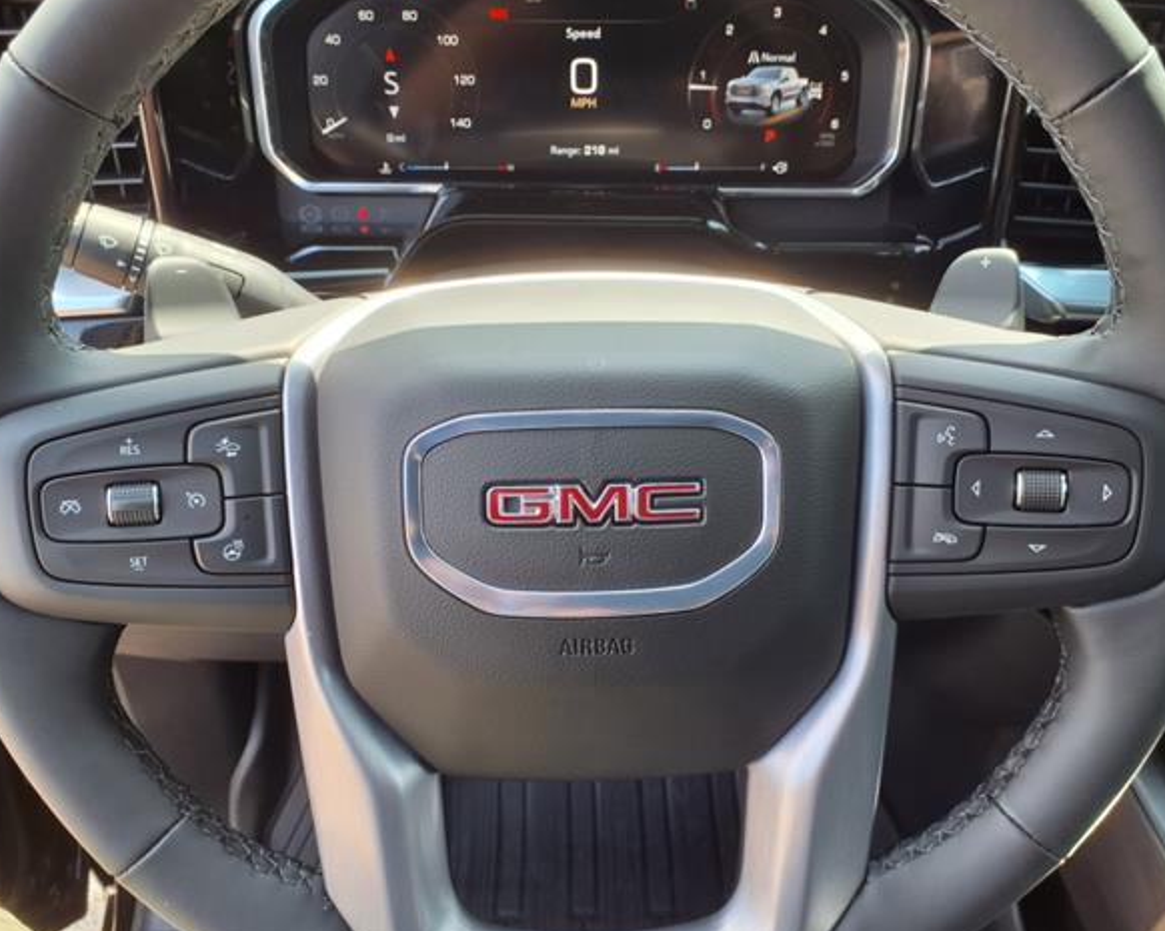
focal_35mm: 29
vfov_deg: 49.9
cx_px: 611
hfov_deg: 60.4
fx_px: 999
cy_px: 462
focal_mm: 3.58
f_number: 1.9
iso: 40
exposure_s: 1/141
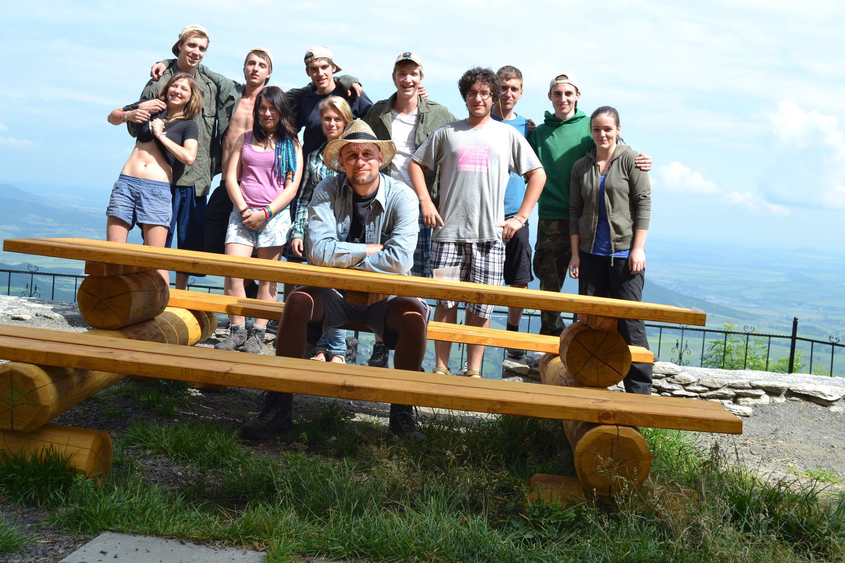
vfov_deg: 31.9
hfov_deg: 46.4
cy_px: 282
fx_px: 986
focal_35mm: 42
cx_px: 422
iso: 100
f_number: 7.1
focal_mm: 28
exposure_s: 1/200
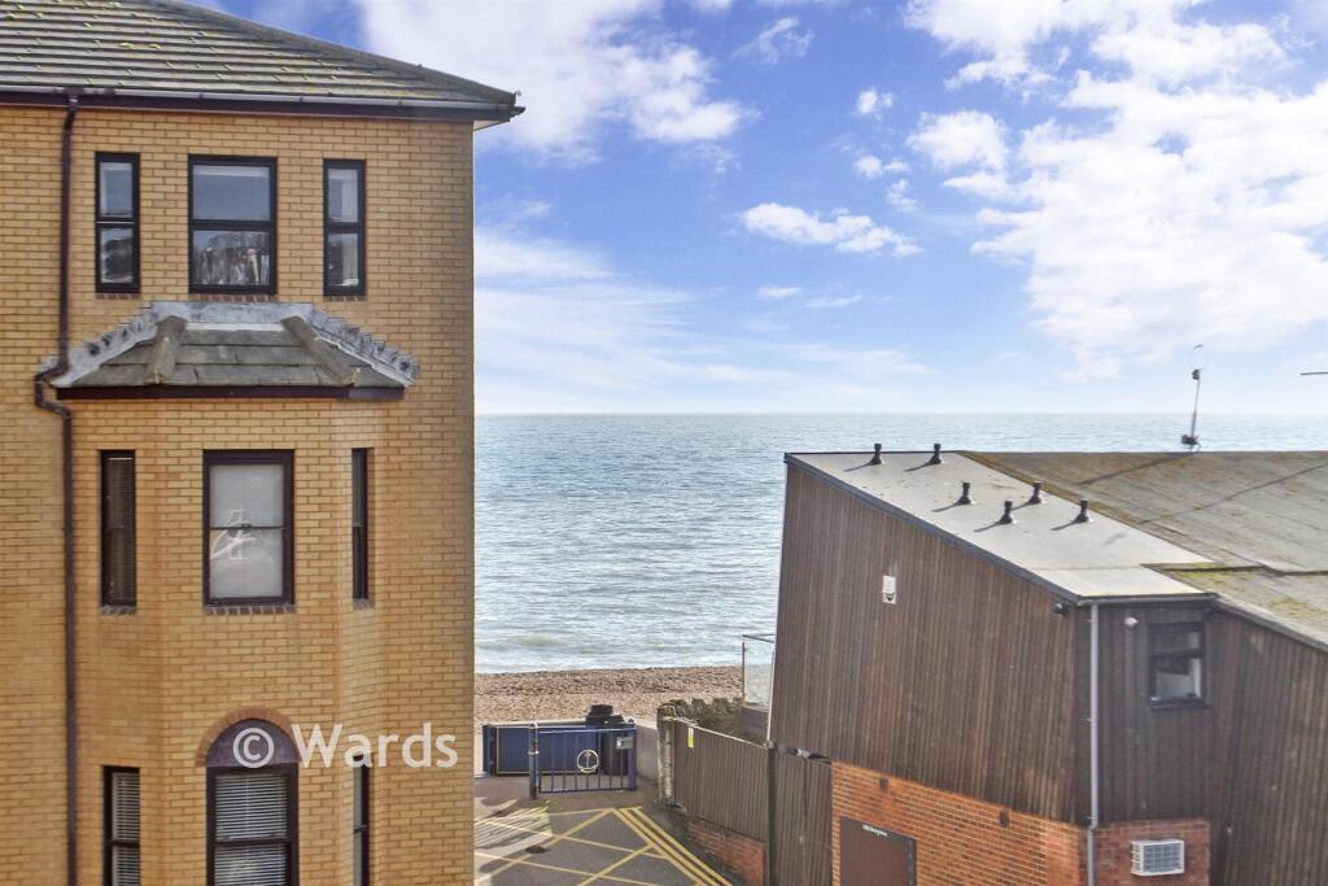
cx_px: 664
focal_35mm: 78
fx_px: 2878
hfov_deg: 26.0
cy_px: 443
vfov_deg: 17.5
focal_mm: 52
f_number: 6.3
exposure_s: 1/640
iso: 160
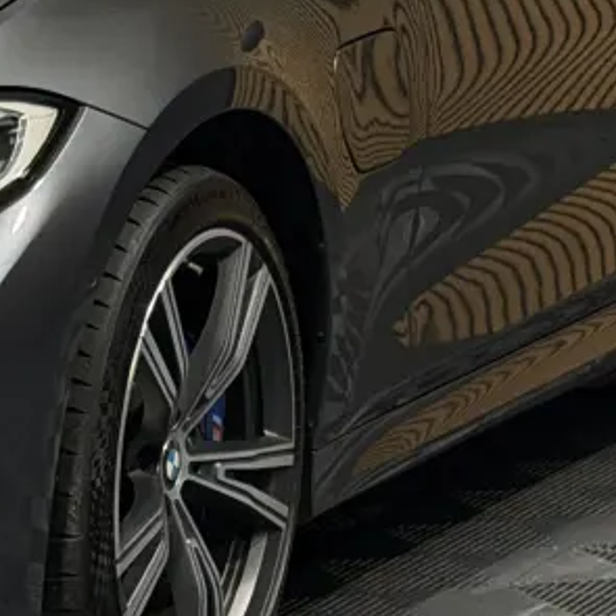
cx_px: -234
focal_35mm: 207
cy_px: 240
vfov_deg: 8.5
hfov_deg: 8.3
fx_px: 4168
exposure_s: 1/100
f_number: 1.78
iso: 320
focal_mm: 6.76
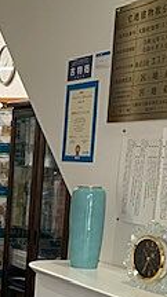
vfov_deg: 25.0
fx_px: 663
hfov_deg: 11.6
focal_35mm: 84
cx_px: -244
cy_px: 227
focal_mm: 4.25
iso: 80
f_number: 1.8
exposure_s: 1/121
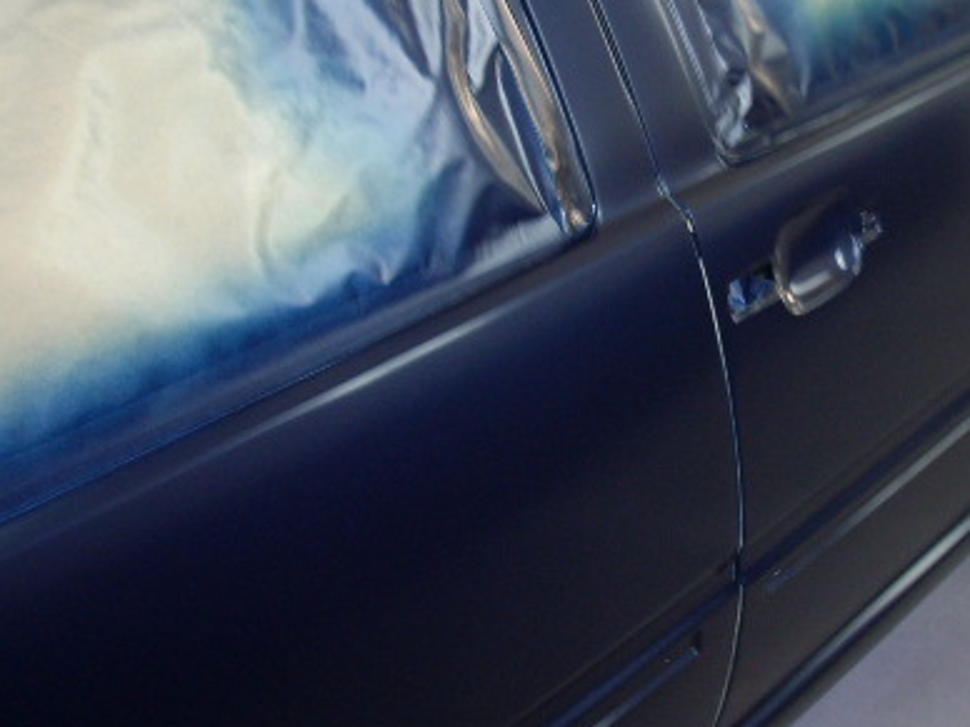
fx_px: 1709
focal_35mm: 61
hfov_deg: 31.3
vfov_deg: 23.8
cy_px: 205
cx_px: 678
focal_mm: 6.2
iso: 100
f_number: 2.8
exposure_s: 1/30
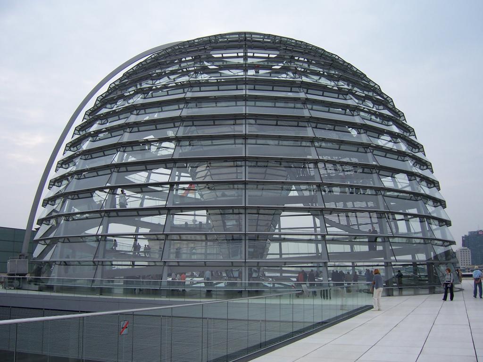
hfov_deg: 51.4
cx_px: 242
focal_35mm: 36
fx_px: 502
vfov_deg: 39.7
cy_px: 181
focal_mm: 6
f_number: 3
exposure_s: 1/750
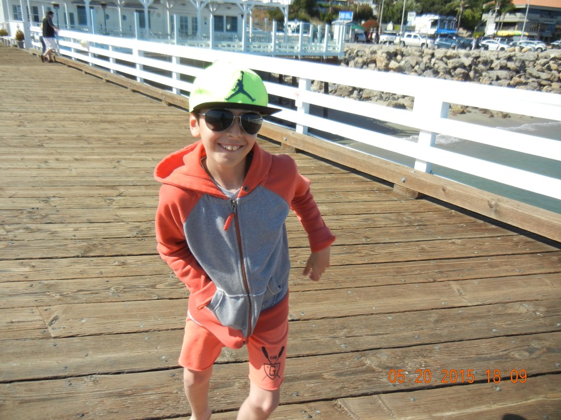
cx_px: 280
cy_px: 210
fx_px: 486
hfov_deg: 60.0
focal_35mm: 30
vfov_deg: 46.8
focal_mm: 5.4
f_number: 7
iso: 160
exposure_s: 1/280
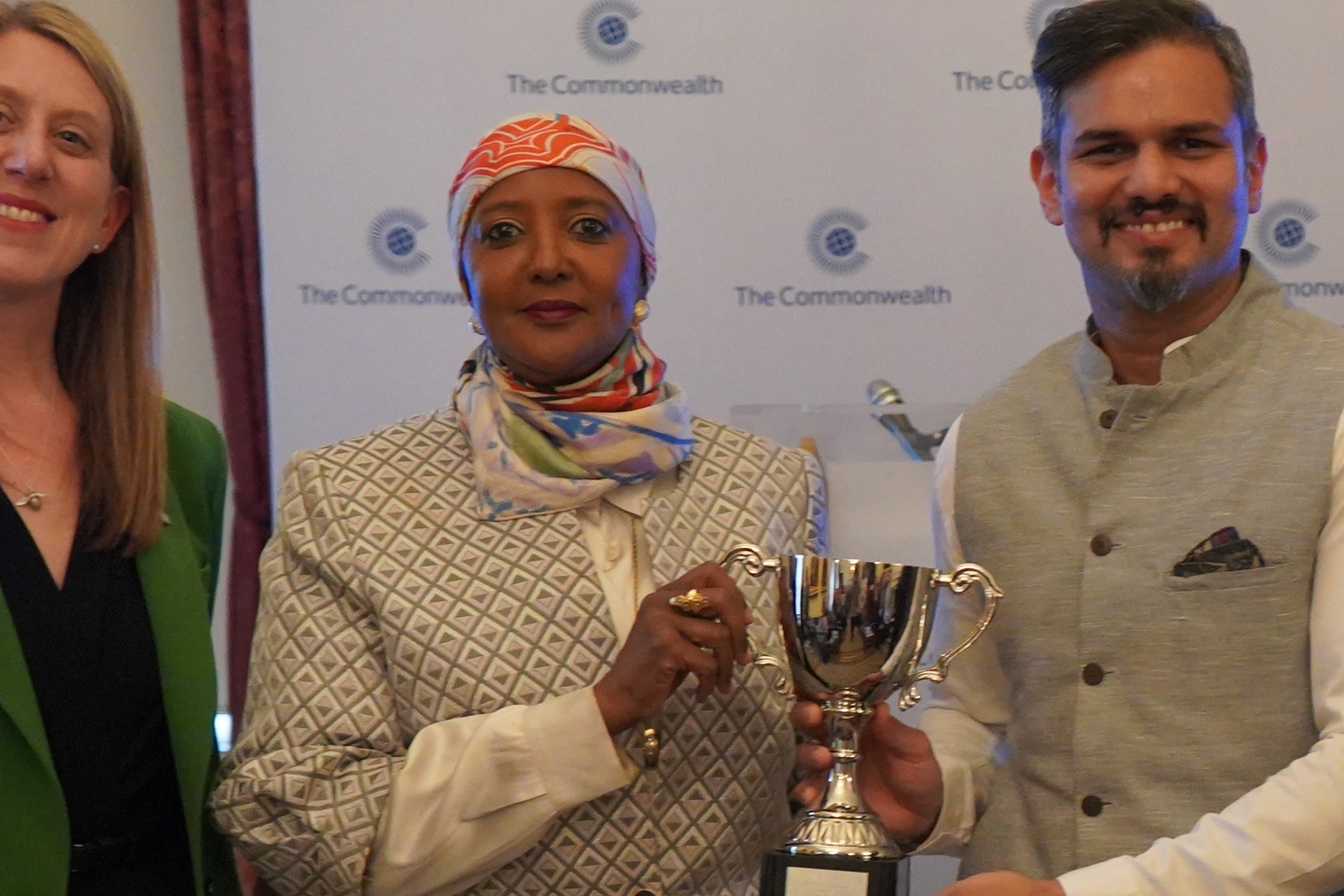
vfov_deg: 16.5
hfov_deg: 24.4
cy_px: 788
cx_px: 1071
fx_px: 3061
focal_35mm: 82
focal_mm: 30
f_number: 4
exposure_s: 1/160
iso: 6400
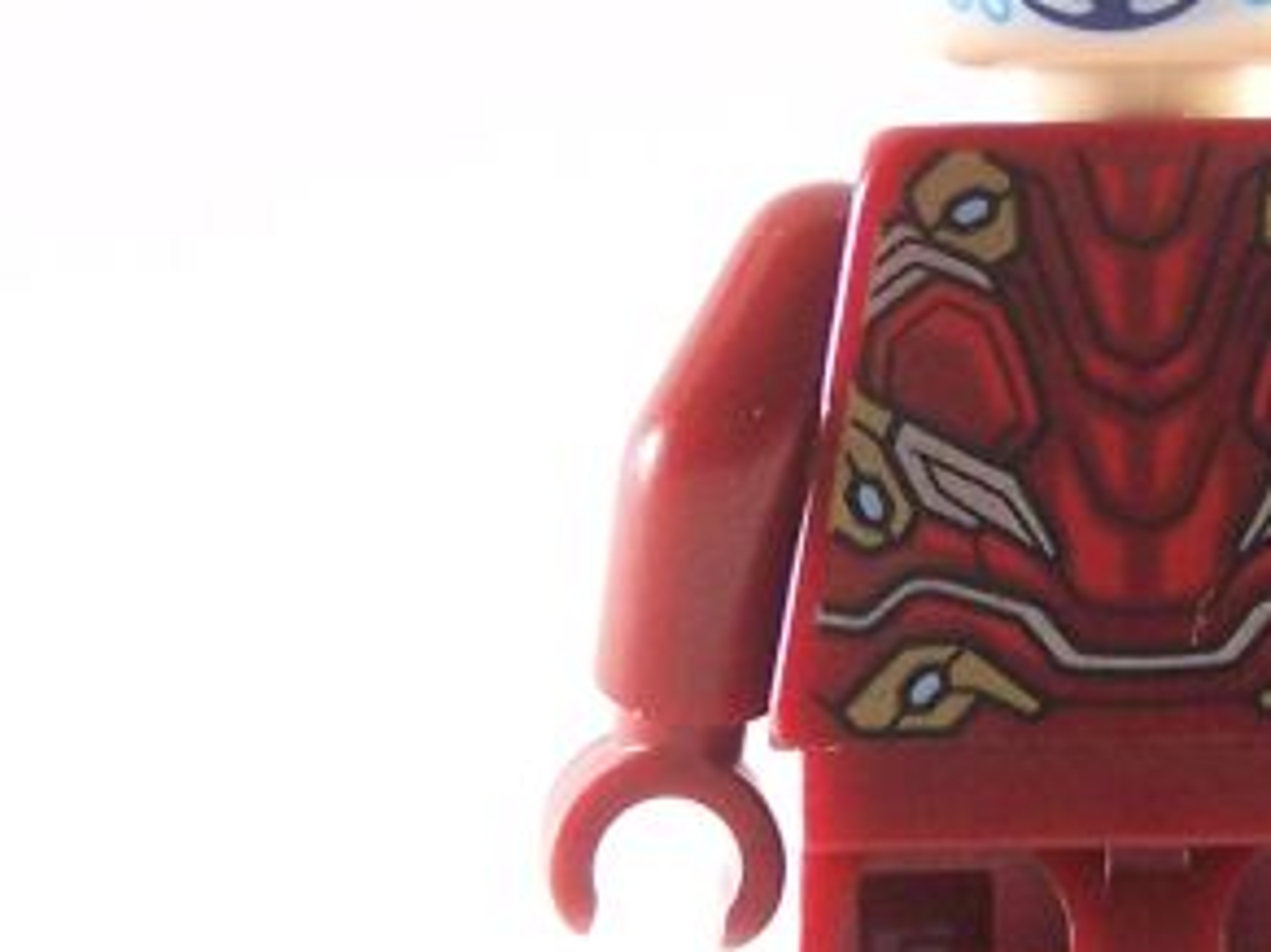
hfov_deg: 5.4
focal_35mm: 370
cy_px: 445
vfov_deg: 4.0
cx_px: 1184
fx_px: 13580
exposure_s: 1/20
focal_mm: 17.5
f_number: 3.2
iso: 200
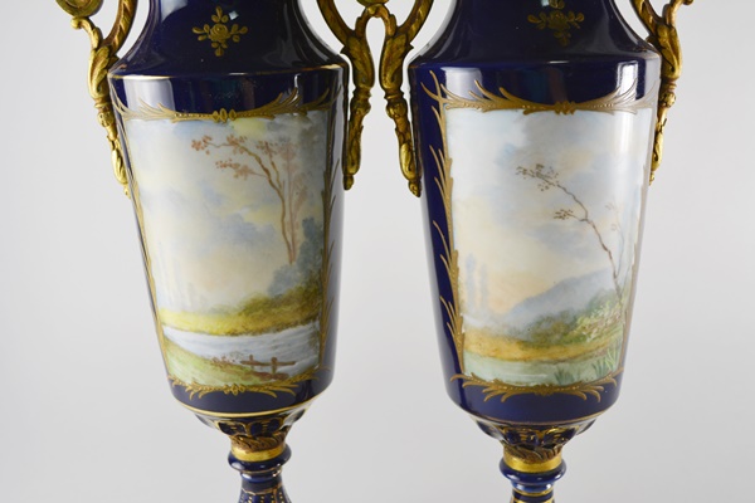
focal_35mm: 39
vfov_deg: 34.2
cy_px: 252
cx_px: 378
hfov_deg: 49.6
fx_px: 818
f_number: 5.6
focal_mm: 26
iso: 250
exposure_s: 1/125
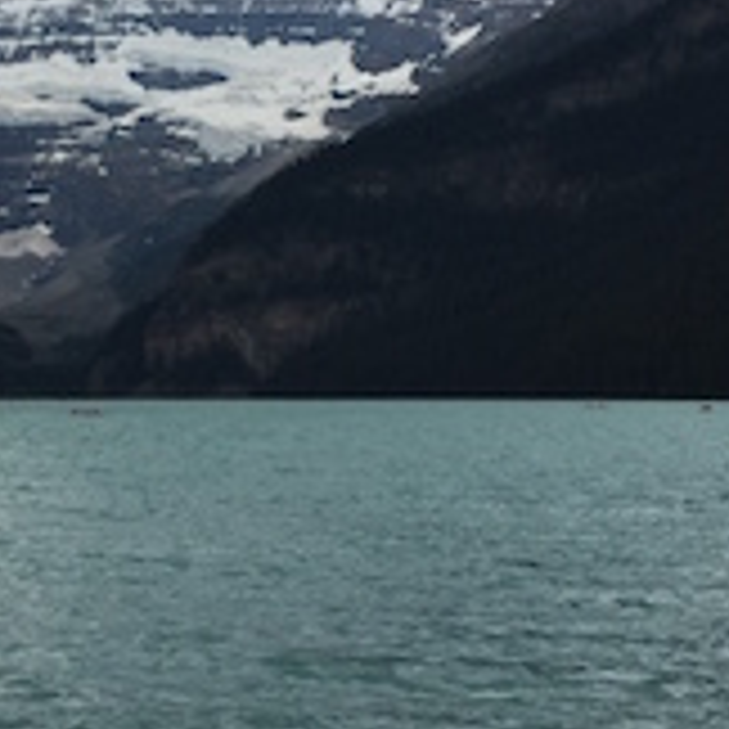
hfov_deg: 21.8
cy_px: 151
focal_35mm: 79
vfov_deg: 21.7
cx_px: 220
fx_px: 1882
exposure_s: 1/3049
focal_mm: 4.15
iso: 32
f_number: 2.2
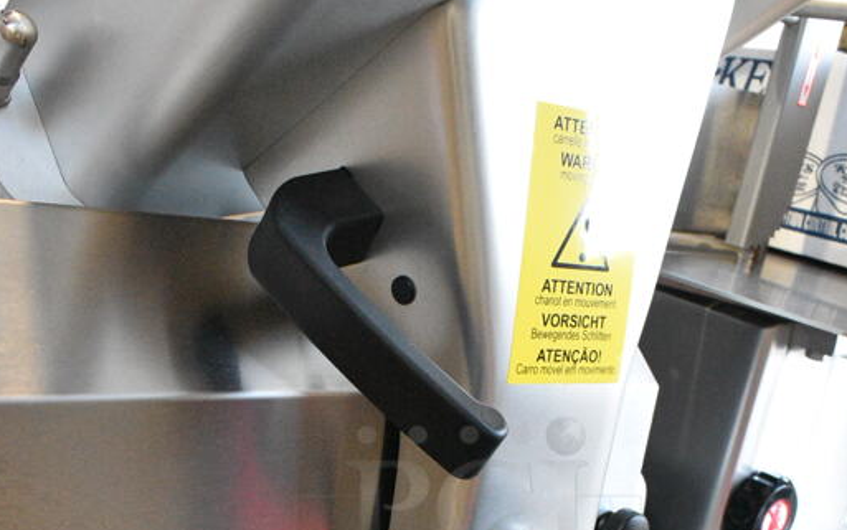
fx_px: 1131
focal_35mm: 49
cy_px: 503
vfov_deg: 25.3
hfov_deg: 41.0
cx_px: 469
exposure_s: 1/200
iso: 6400
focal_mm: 18
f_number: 7.1
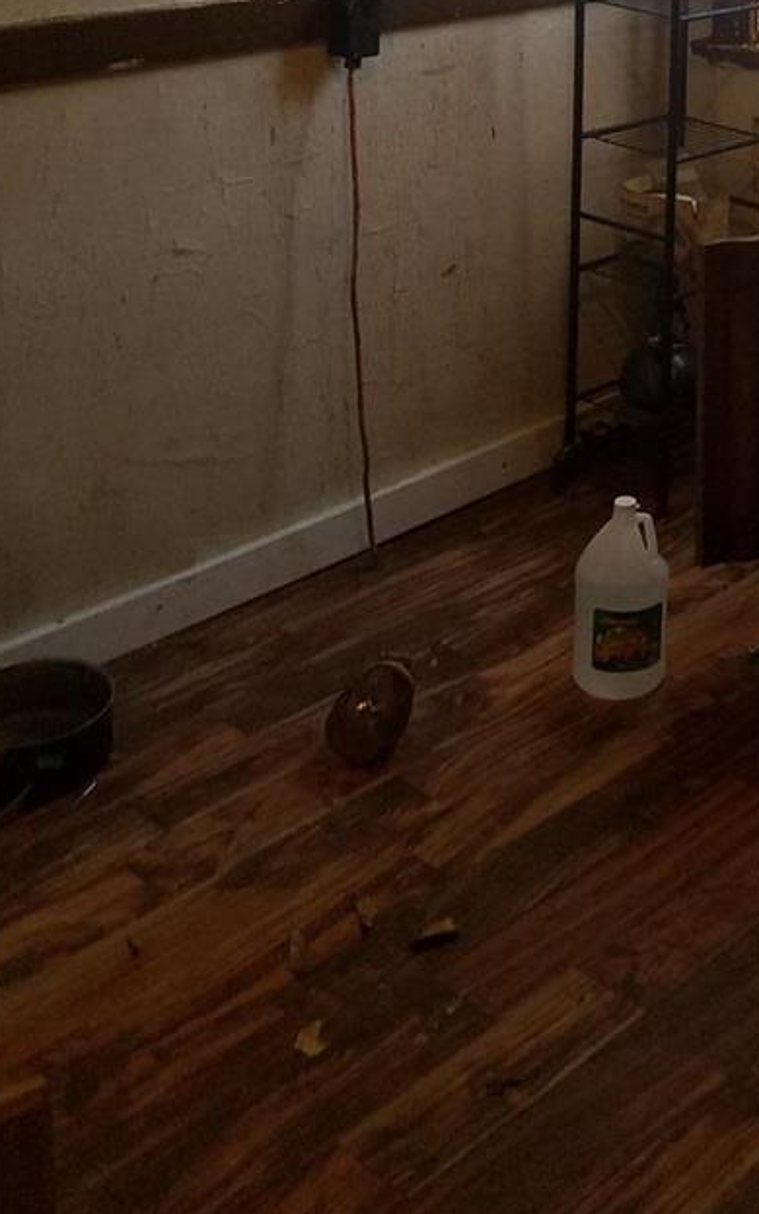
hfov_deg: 22.9
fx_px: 1754
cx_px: 849
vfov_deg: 35.8
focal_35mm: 53
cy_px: 115
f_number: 1.7
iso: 250
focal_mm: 4.2
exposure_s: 1/24
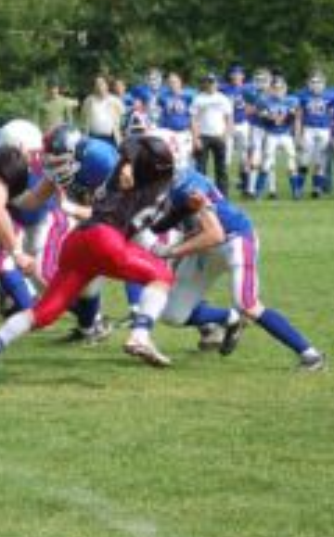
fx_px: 3669
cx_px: -149
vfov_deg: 8.4
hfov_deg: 5.2
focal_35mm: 251
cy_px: 192
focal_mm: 70
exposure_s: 1/1000
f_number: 4
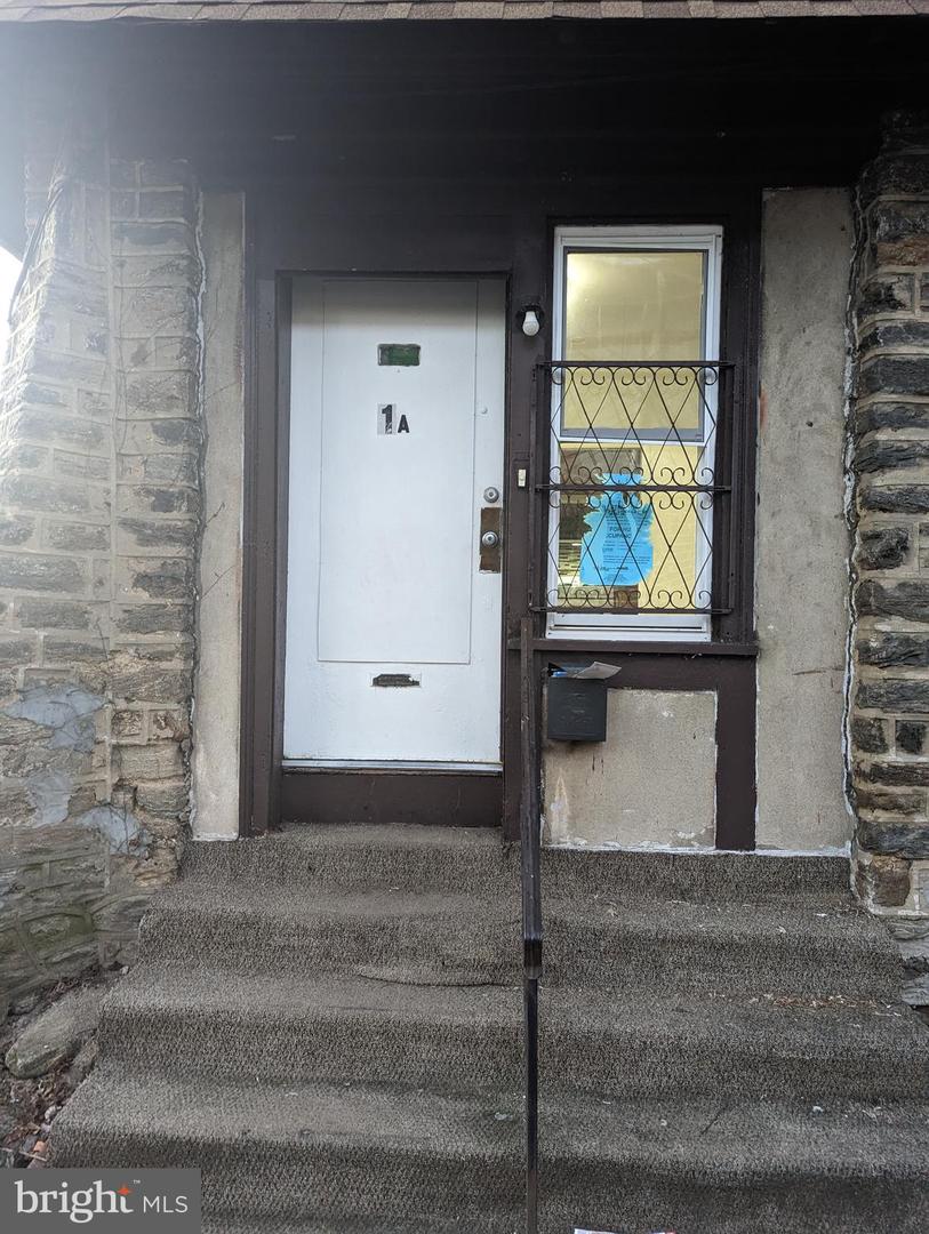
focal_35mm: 24
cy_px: 617
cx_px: 464
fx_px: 857
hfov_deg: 56.9
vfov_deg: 71.5
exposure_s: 1/28.1
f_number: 1.85
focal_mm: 6.81
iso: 543
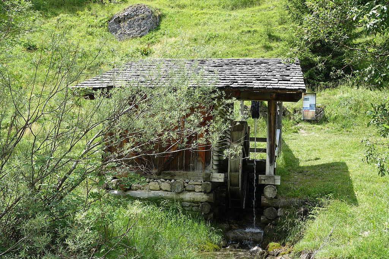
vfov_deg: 34.2
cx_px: 194
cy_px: 130
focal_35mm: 39
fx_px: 421
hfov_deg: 49.5
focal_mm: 14.3
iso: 125
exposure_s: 1/200
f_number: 5.6
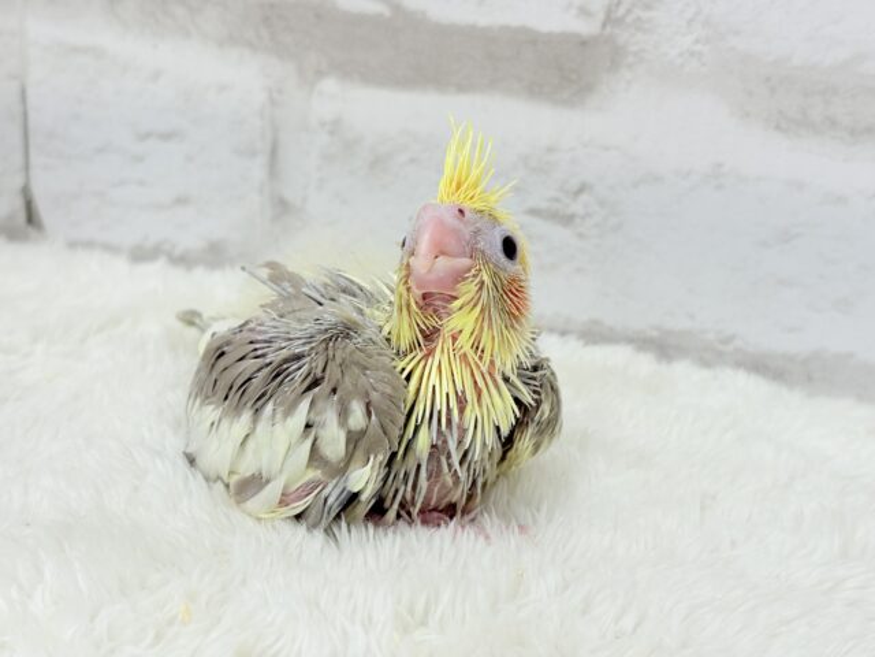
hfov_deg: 36.8
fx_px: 1314
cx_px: 438
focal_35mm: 52
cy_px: 328
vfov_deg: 28.0
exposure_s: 1/50
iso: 40
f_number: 1.6
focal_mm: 5.96
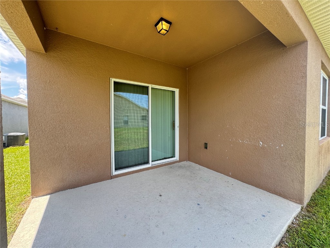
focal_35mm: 14
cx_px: 165
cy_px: 124
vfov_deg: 85.7
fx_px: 133
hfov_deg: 102.1
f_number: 2.2
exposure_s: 1/172
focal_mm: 2.22
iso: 64
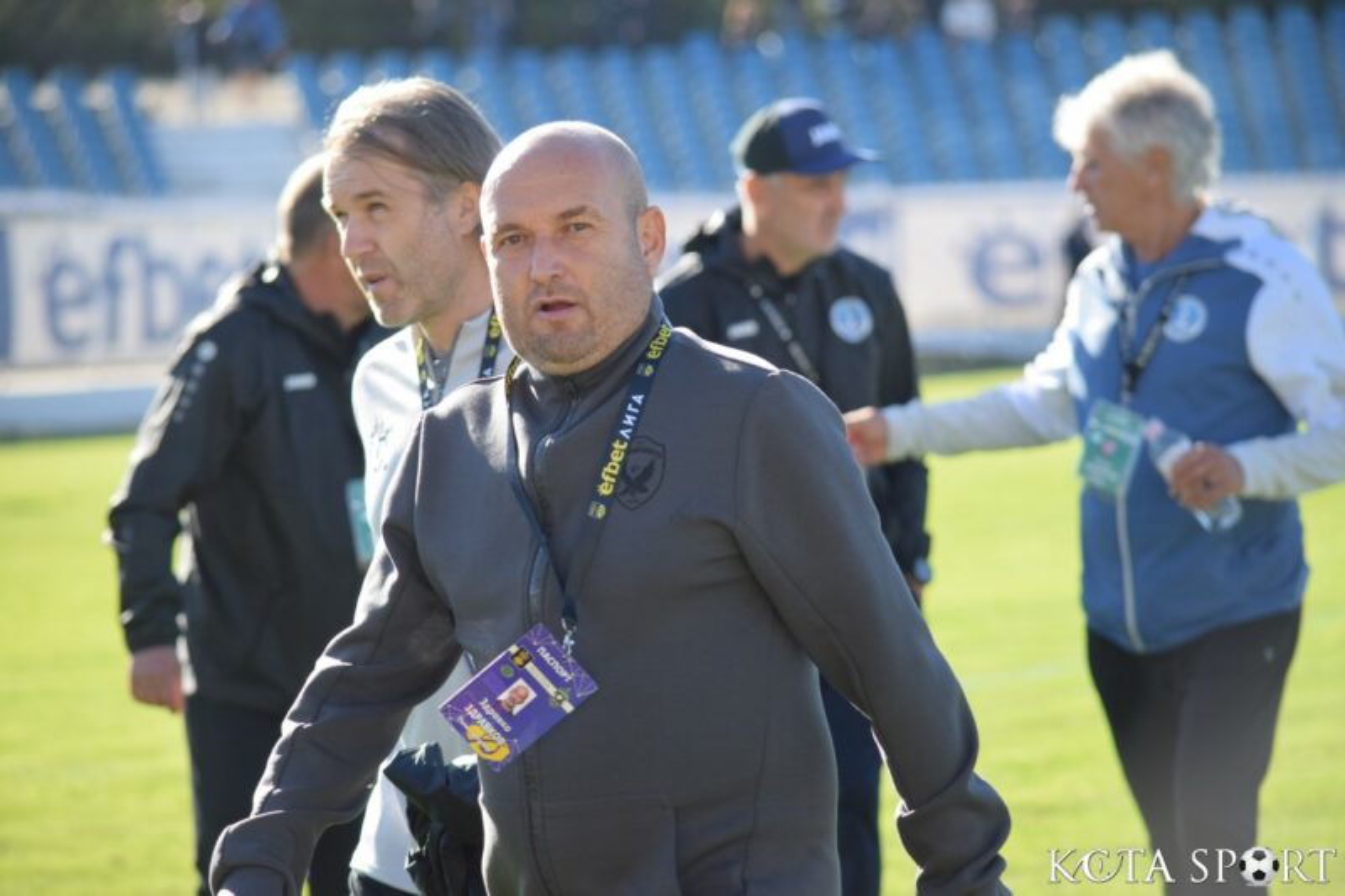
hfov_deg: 10.2
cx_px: 672
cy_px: 448
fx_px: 7564
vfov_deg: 6.8
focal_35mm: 202
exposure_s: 1/800
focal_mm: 135
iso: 400
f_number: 4.8
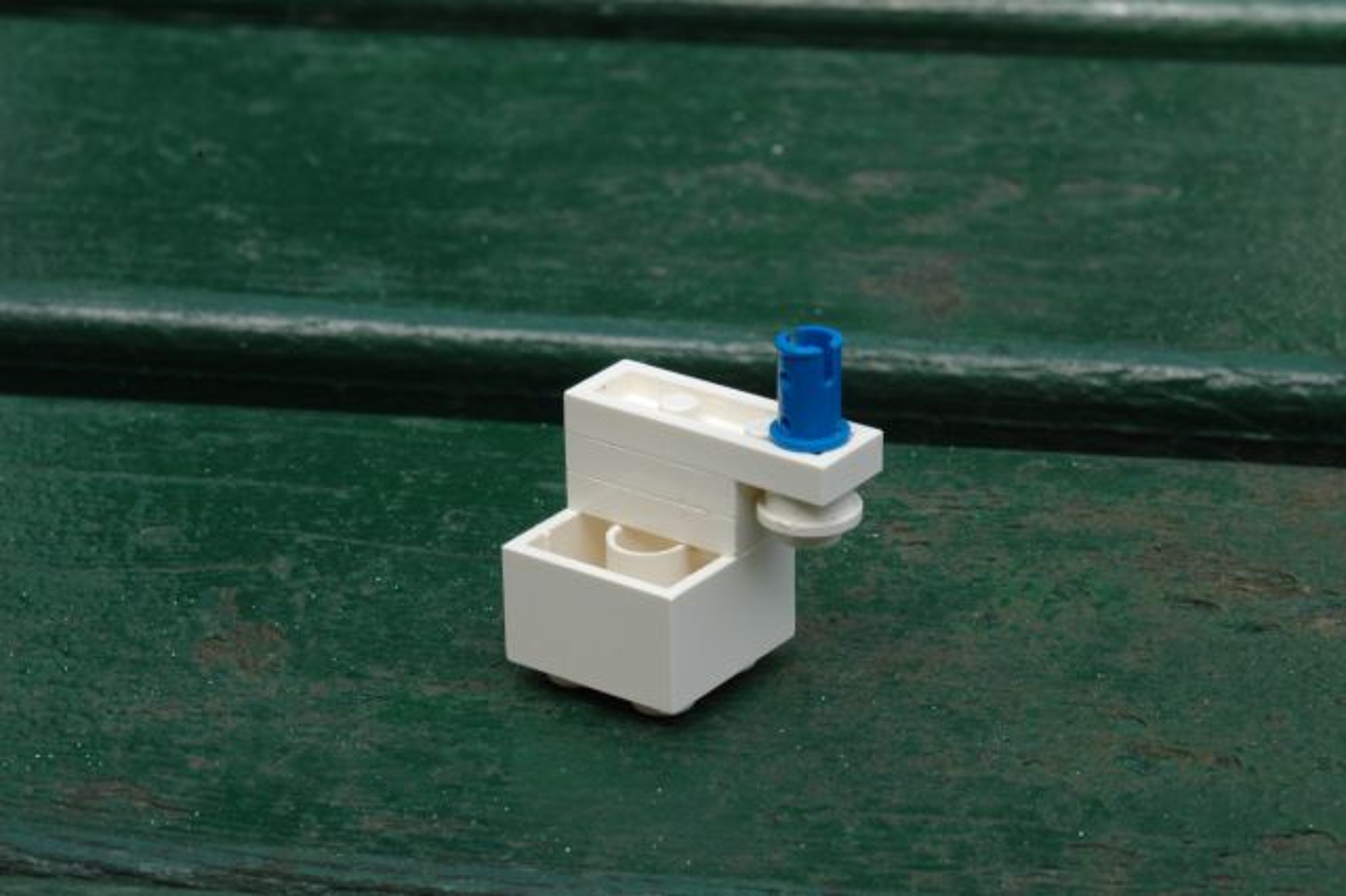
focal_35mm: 120
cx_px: 673
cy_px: 448
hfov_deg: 17.1
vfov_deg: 11.4
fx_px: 4484
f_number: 20
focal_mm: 80
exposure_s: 1/60
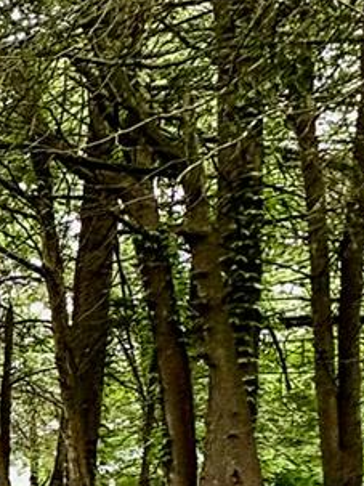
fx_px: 996
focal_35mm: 71
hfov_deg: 14.2
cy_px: 528
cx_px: -510
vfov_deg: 25.5
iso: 125
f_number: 2.2
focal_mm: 2.22
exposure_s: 1/99
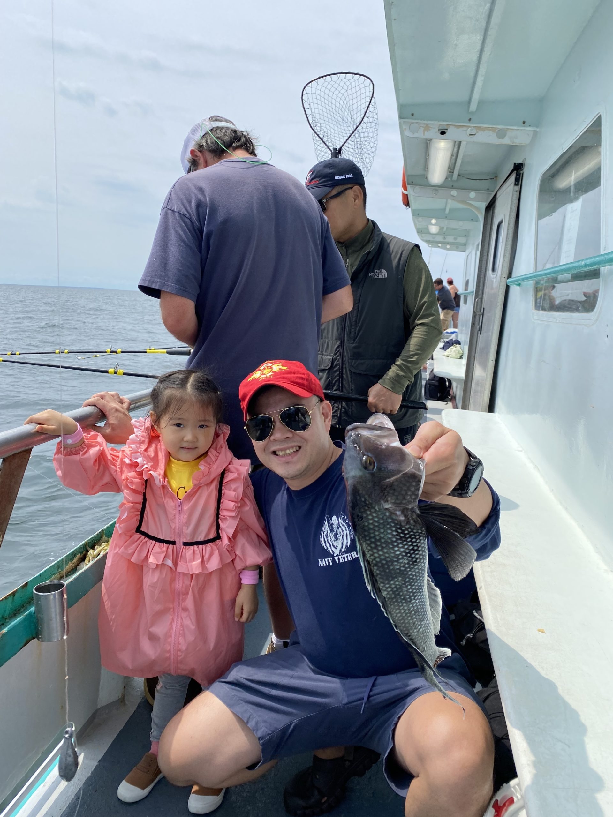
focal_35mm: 26
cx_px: 306
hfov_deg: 53.1
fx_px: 614
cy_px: 408
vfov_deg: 67.3
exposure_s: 1/2358
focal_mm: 4.25
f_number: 1.8
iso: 32
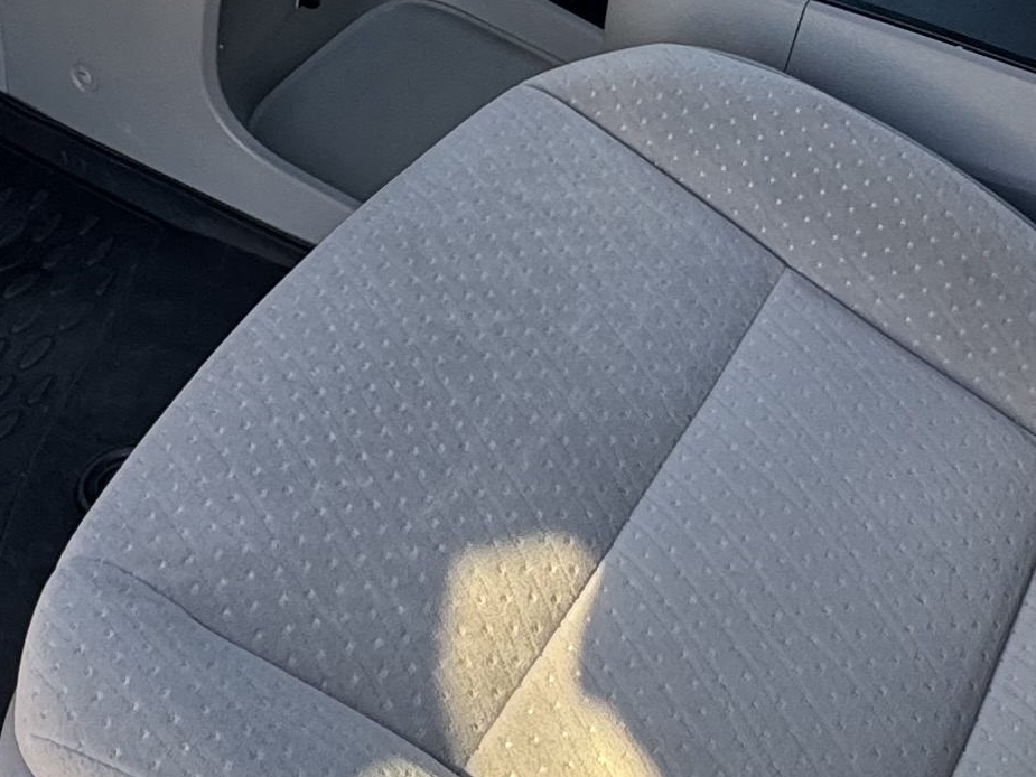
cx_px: 444
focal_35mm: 61
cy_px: -228
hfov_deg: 31.6
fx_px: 1826
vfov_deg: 21.7
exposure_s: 1/99
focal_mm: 2.22
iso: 125
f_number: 2.2
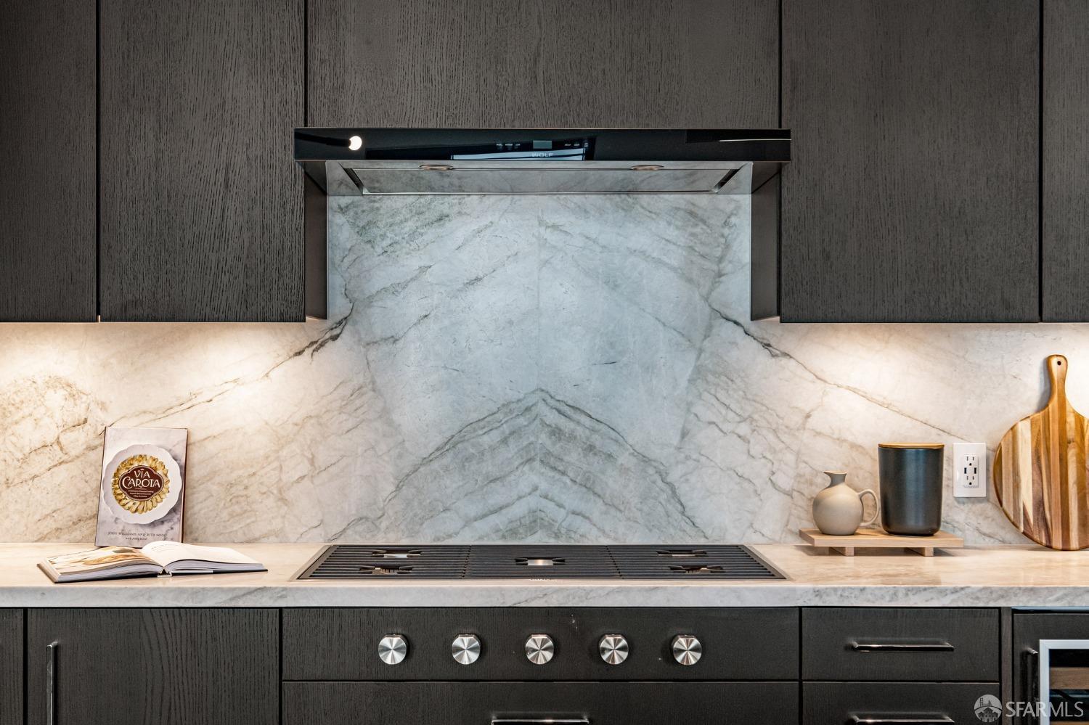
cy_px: 362
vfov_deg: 28.1
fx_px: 1451
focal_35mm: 48
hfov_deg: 41.1
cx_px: 544
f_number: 16
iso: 400
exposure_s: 1/13
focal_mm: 48
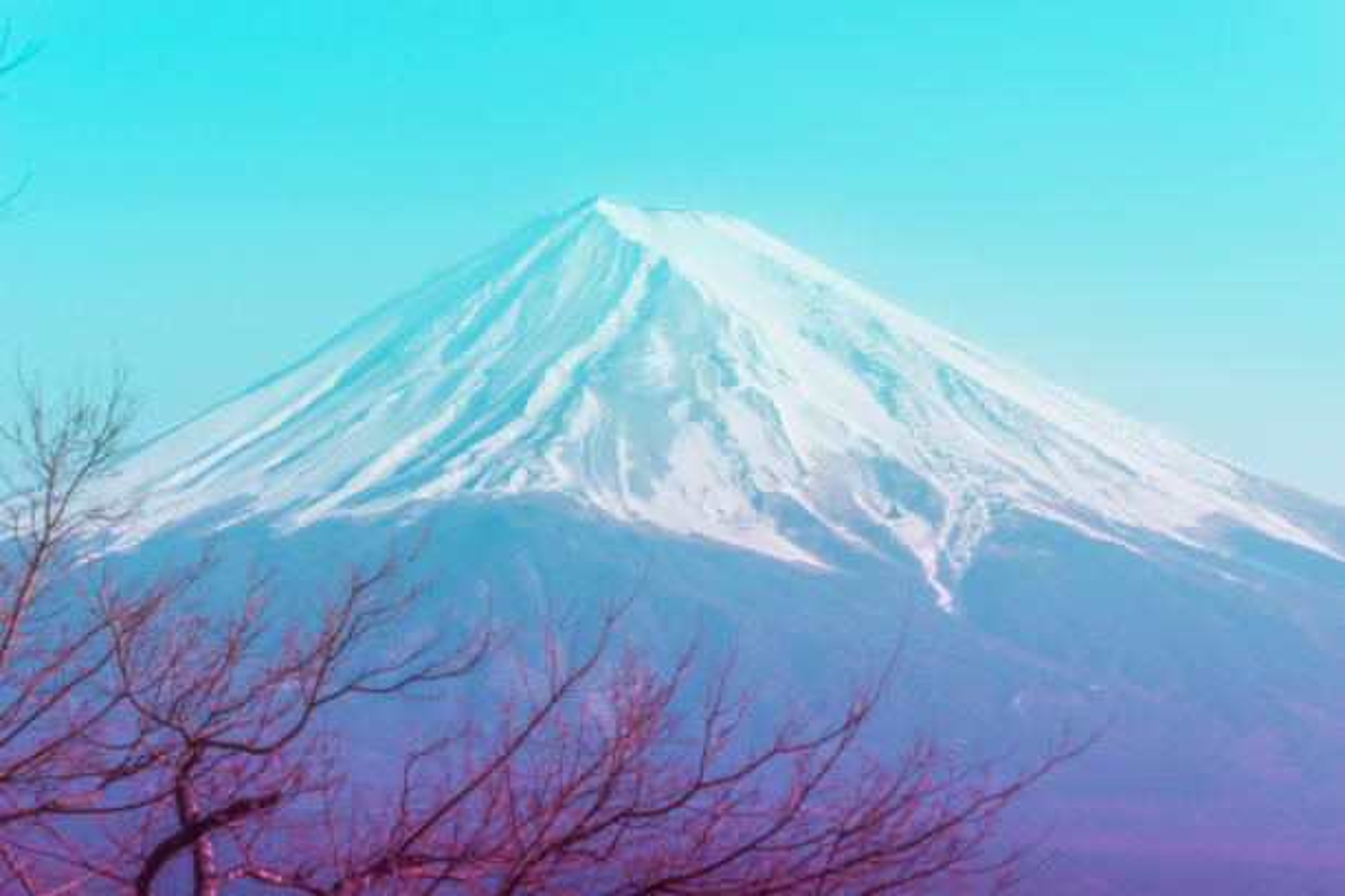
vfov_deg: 10.1
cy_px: 448
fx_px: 5081
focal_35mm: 136
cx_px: 672
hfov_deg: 15.1
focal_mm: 136
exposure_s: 1/800
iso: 500
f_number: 14
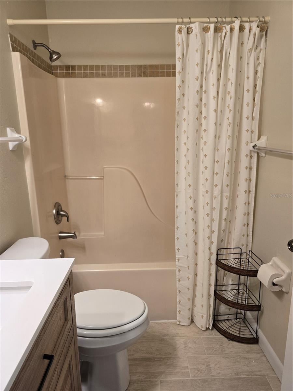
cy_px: 196
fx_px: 260
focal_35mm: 23
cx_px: 146
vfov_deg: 73.9
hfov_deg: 58.9
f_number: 1.7
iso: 160
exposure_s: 1/120
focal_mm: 6.3
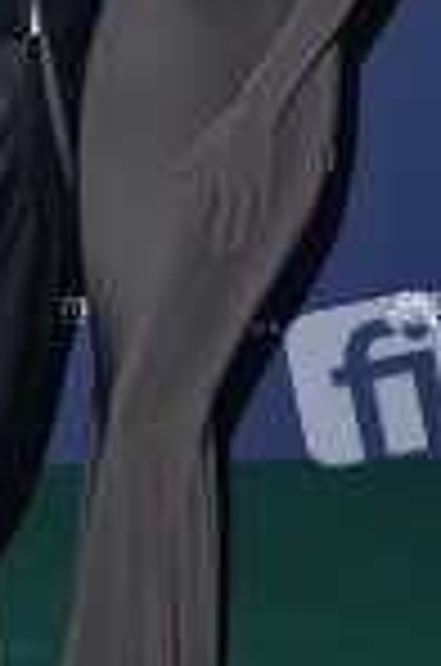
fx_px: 2400
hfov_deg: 10.5
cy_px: 135
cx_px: 108
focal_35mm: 130
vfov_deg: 15.7
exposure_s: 1/250
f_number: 6.3
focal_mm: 48
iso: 640
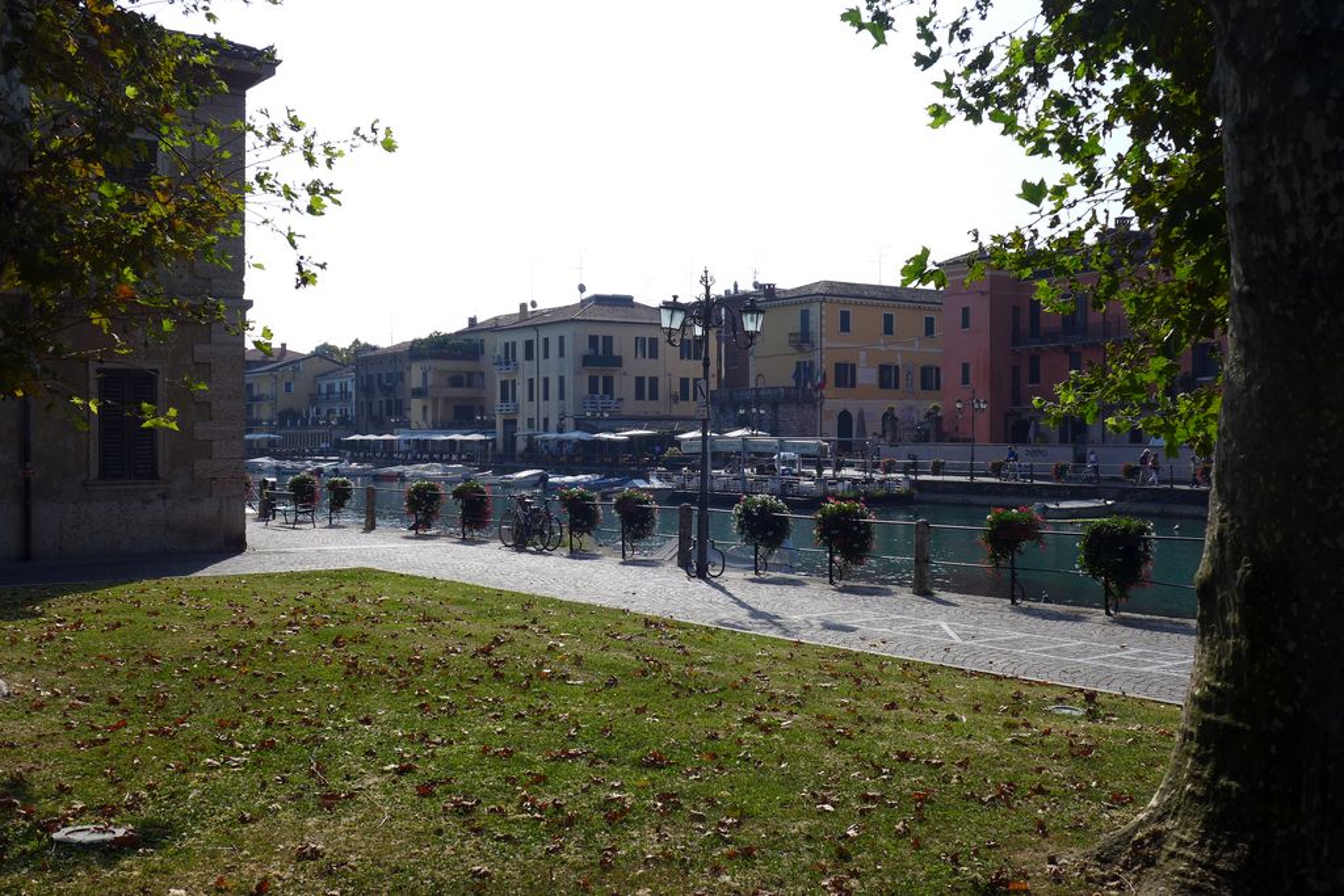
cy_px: 448
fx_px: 1381
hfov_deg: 51.9
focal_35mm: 37
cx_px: 672
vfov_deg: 36.0
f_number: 3.2
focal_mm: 7.3
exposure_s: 1/1600
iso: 80
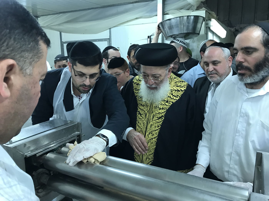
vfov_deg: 49.7
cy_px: 100
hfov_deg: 63.4
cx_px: 134
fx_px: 218
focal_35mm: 28
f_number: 1.8
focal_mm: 3.99
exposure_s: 1/25
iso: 40
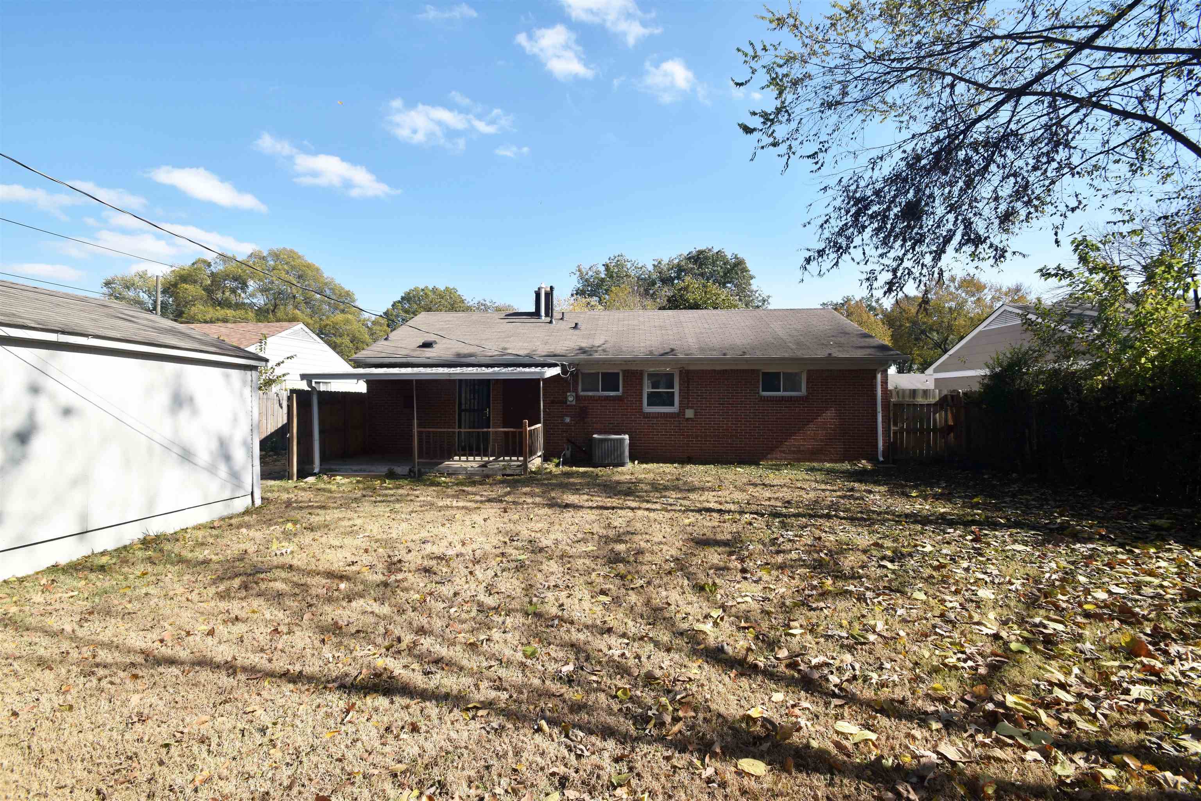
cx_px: 600
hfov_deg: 100.4
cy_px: 400
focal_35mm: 15
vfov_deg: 77.3
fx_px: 500
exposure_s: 1/320
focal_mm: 10
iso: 200
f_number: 9
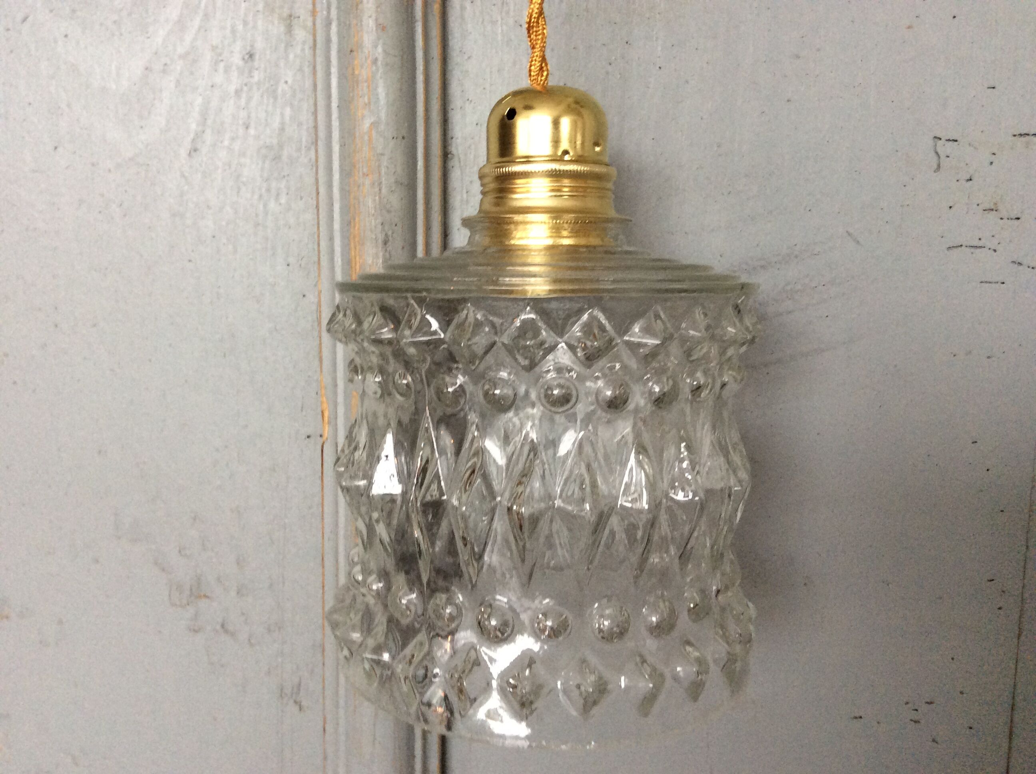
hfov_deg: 56.9
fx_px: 956
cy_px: 387
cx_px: 518
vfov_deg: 44.1
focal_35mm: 32
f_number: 2.4
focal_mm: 3.3
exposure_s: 1/25
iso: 125
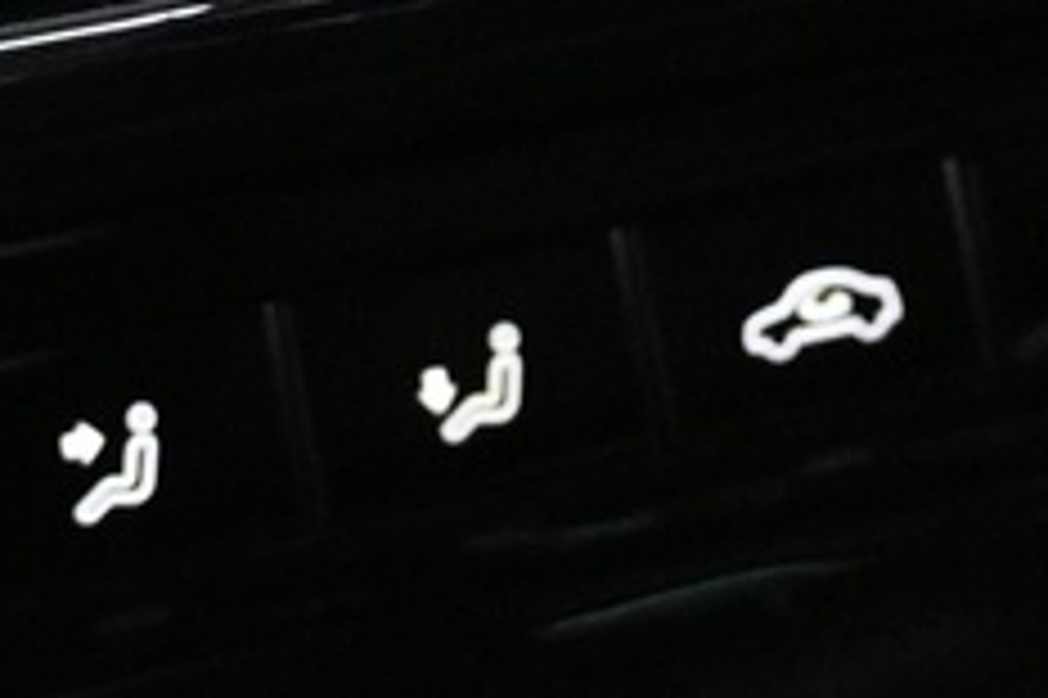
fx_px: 5774
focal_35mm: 198
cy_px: -1382
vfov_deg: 6.3
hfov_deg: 10.4
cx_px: 283
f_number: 3.8
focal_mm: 19
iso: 4000
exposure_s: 1/60
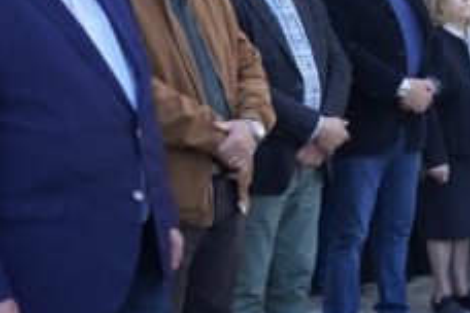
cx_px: 518
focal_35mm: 72
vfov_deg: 18.9
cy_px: 144
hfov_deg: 25.9
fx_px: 940
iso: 125
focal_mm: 28
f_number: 4
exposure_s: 1/160
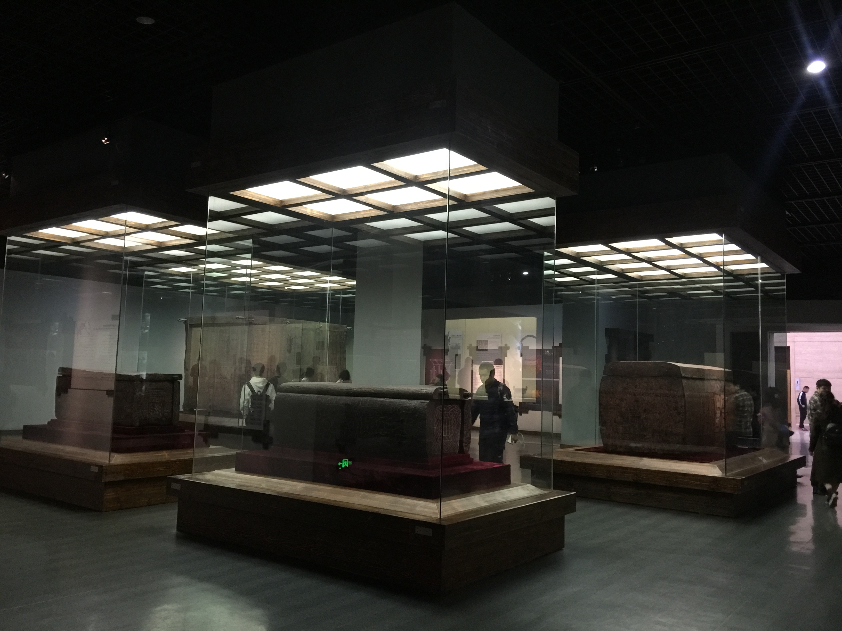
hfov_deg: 61.7
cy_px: 316
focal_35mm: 29
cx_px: 421
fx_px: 705
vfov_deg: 48.2
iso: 125
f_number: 2.2
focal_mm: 4.15
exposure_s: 1/8
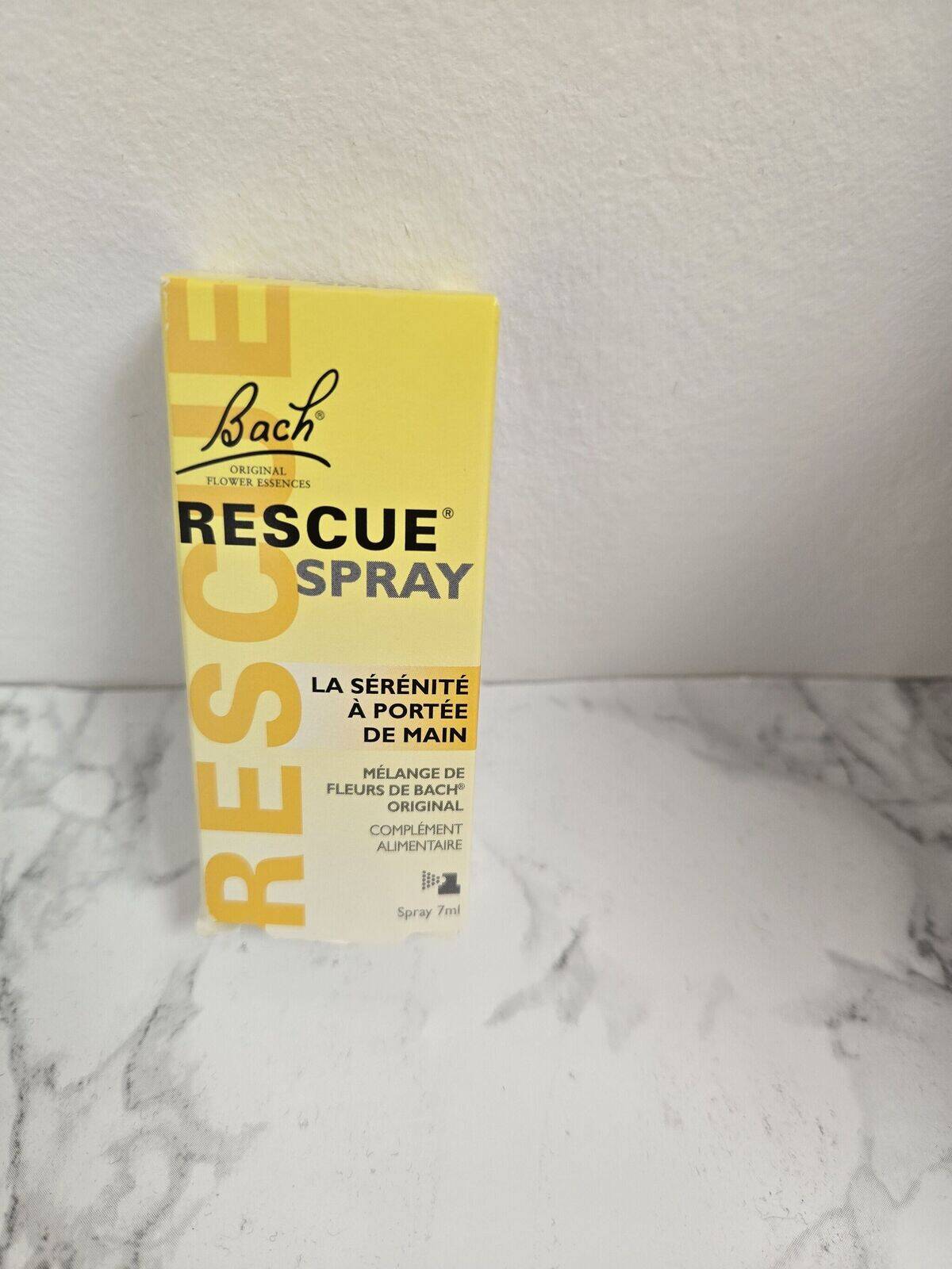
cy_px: 634
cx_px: 476
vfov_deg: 73.9
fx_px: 843
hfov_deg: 58.9
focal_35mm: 23
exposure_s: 1/100
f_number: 1.8
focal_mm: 5.4
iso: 80
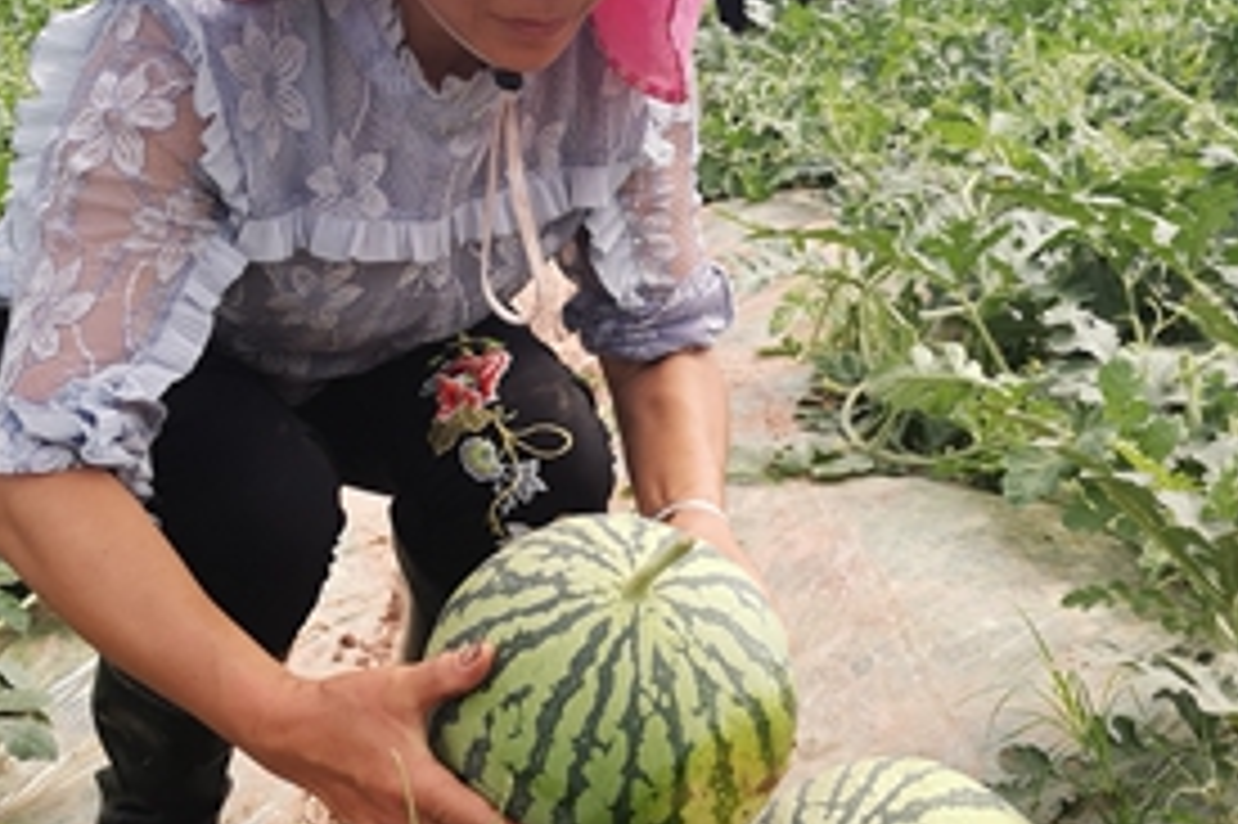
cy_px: 356
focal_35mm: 63
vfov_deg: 21.5
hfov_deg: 31.9
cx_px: 635
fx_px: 2165
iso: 50
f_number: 1.8
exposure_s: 1/744
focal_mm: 4.75
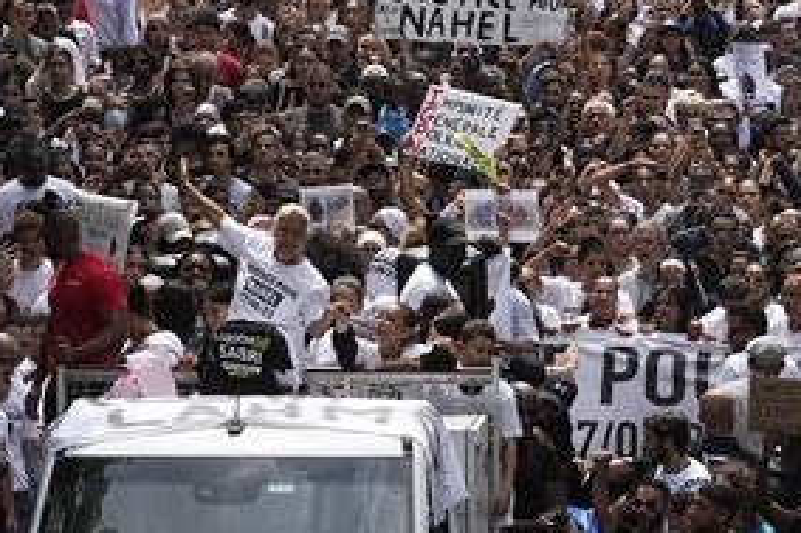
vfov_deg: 2.6
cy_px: 334
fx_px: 11919
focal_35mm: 536
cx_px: 434
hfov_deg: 3.8
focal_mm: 156
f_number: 13
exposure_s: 1/1250
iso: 1250
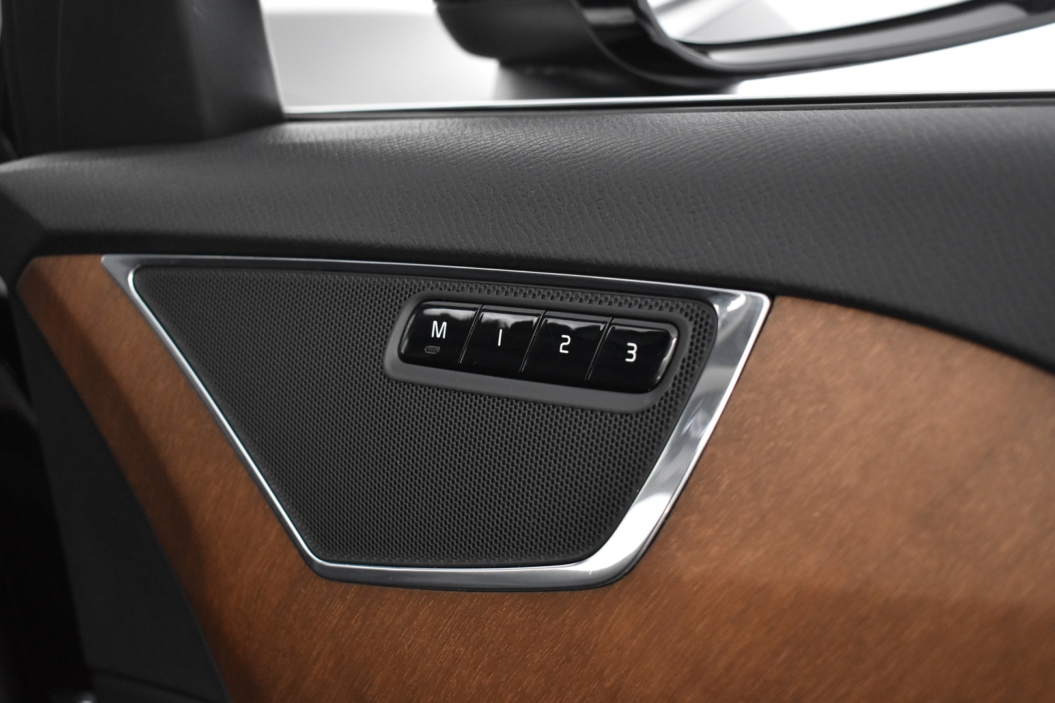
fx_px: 1407
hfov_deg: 41.1
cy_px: 352
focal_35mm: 48
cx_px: 528
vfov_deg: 28.1
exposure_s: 1/40
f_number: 4.5
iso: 3200
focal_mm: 32
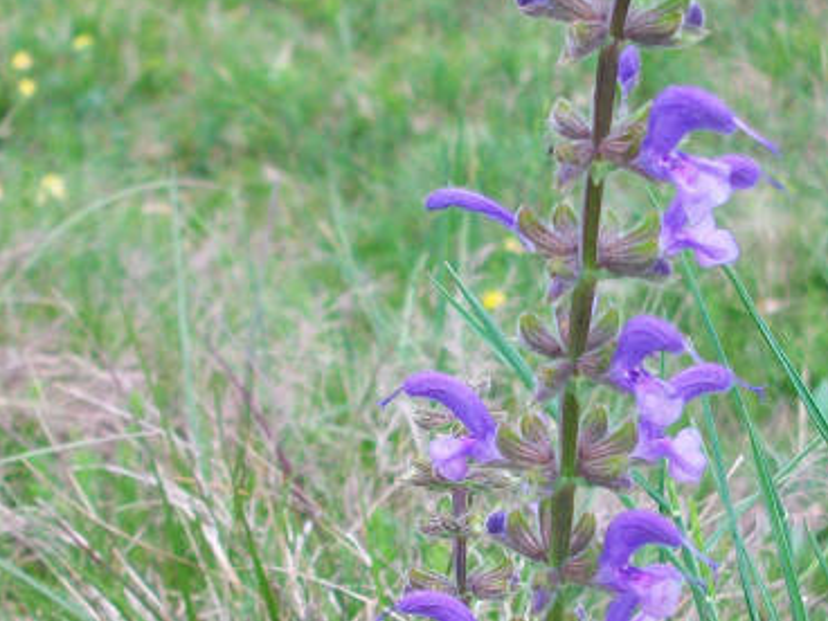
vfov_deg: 16.5
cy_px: 459
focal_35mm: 89
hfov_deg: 21.9
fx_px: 2129
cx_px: 556
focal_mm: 5.7
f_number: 2.8
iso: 64
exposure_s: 1/160
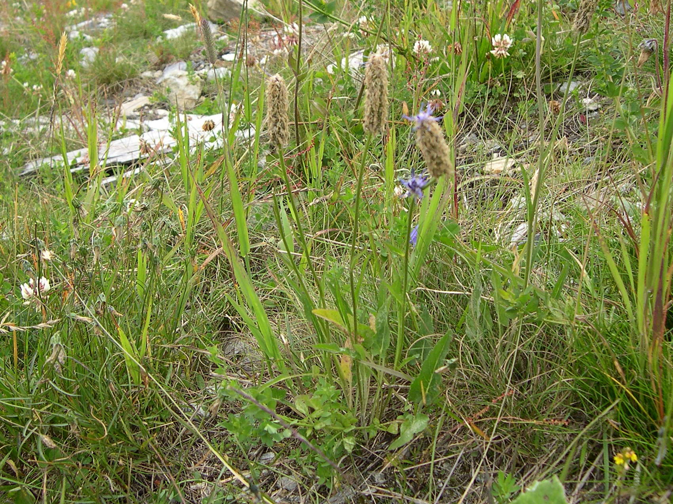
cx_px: 336
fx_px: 739
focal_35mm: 38
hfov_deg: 49.0
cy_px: 252
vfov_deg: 37.7
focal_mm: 8
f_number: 2.8
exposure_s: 1/152
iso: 100
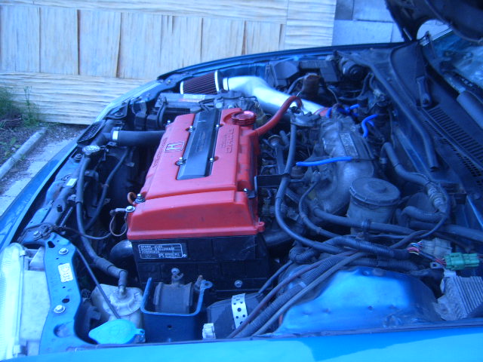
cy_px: 181
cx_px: 242
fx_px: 488
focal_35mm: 35
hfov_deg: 52.6
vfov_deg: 40.7
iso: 91
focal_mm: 5.8
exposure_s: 1/30
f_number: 2.8
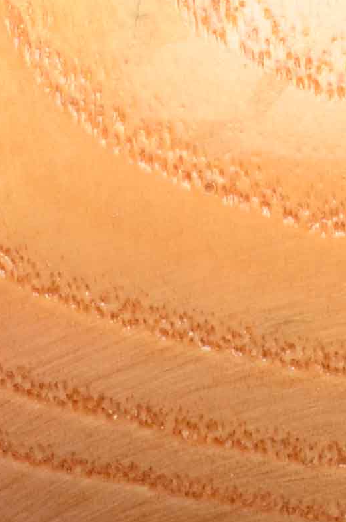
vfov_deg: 4.0
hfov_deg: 2.6
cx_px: 251
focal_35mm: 517
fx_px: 7485
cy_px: -228
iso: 100
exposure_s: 1/160
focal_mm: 55
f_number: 18
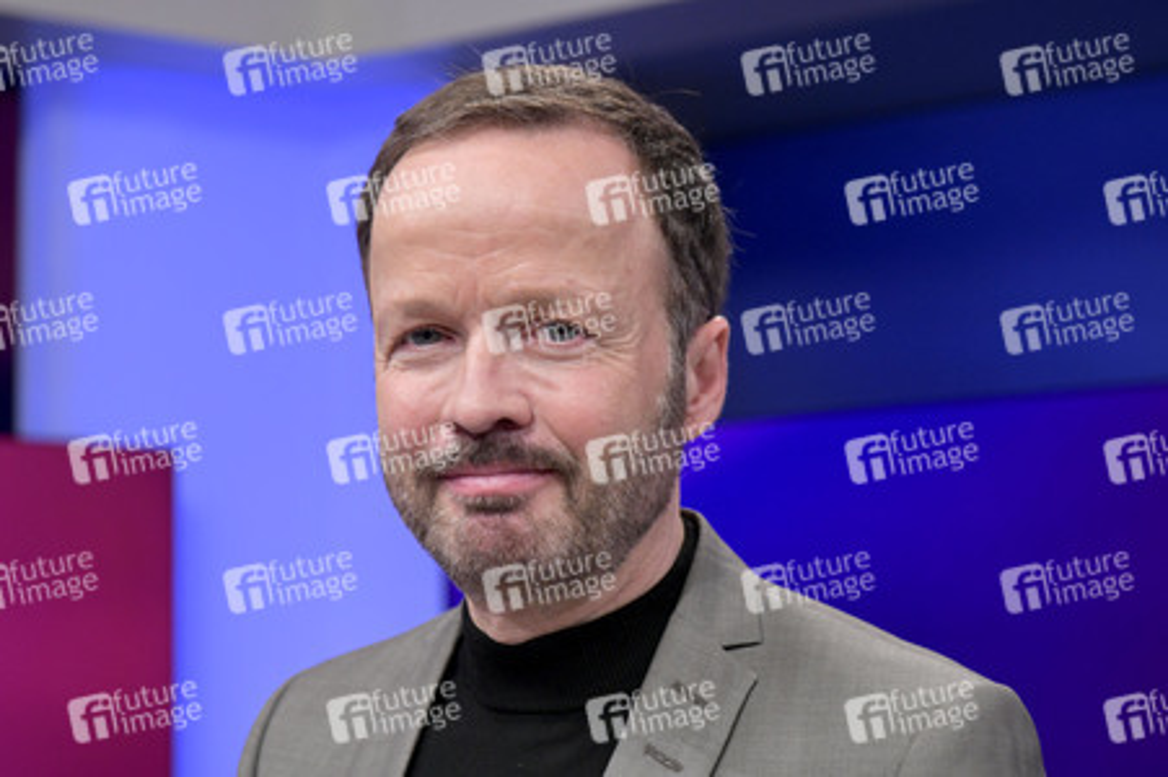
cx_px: 584
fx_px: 2140
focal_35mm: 66
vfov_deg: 20.6
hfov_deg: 30.5
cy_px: 388
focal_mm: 66
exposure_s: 1/250
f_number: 4.5
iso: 1600
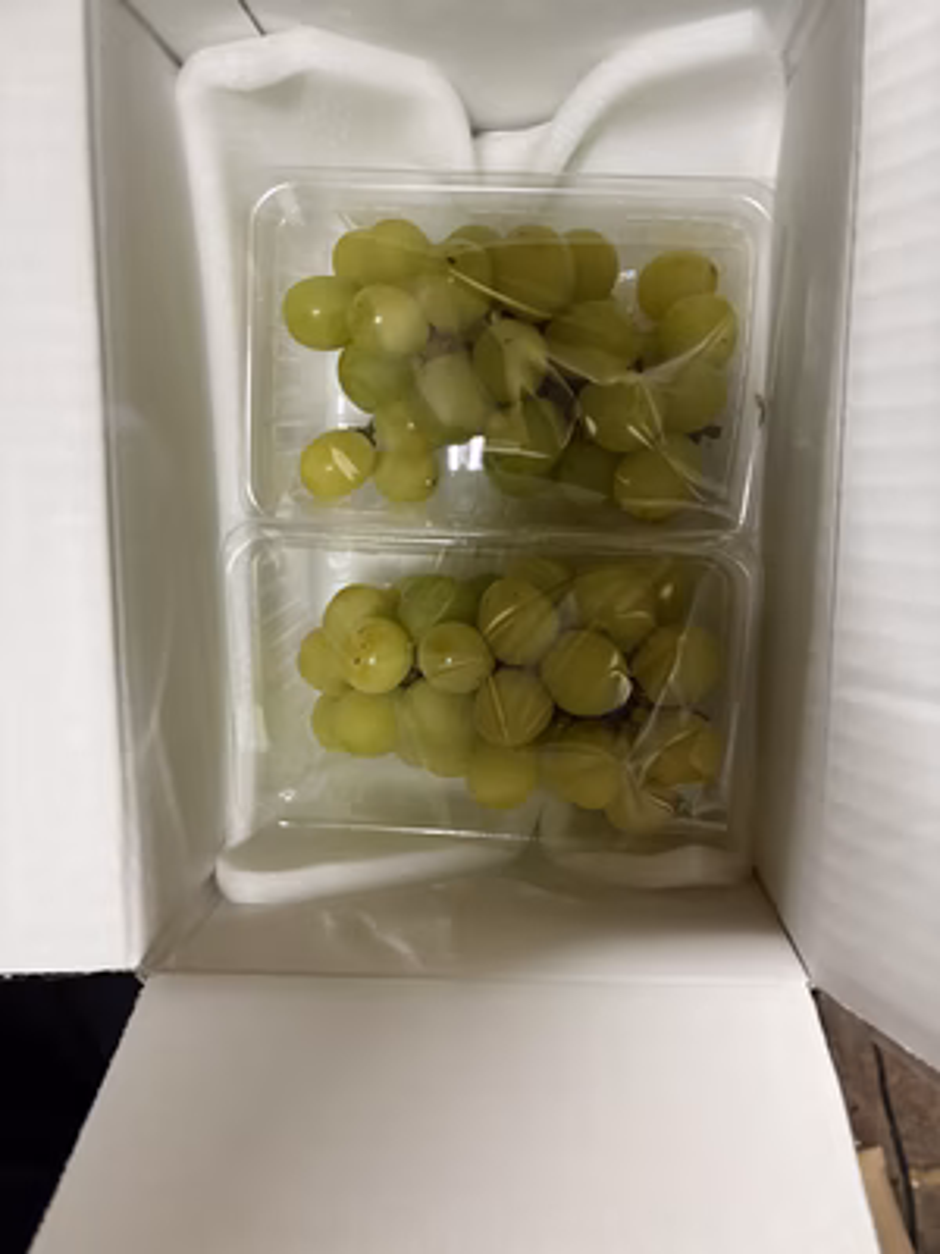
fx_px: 941
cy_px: 627
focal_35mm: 26
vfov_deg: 67.3
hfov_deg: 53.1
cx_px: 470
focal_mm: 5.96
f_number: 1.6
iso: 400
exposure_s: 1/40
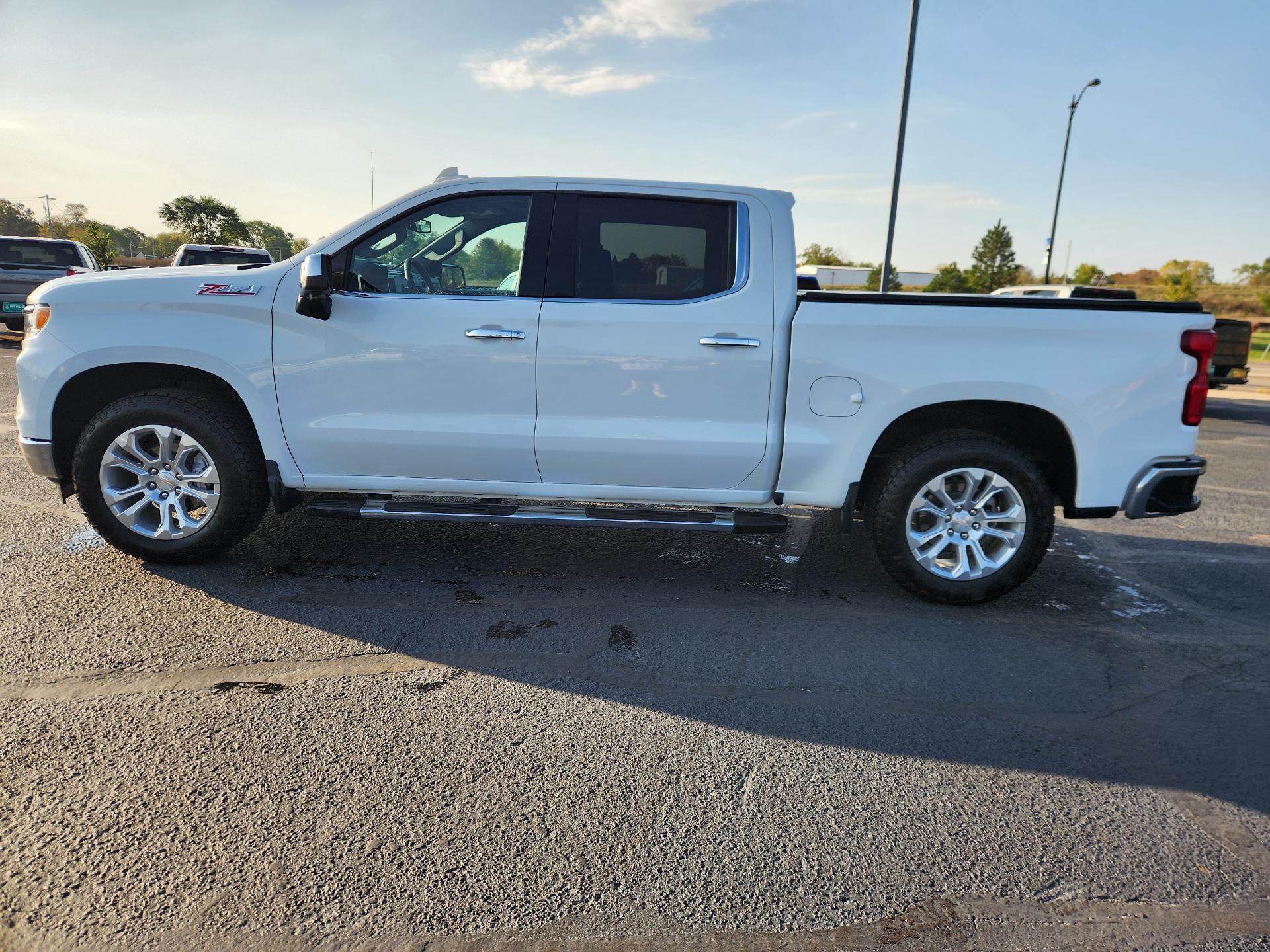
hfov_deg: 73.9
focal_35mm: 23
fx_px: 844
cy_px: 476
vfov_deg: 58.9
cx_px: 635
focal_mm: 5.4
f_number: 1.8
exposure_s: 1/1142
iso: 20
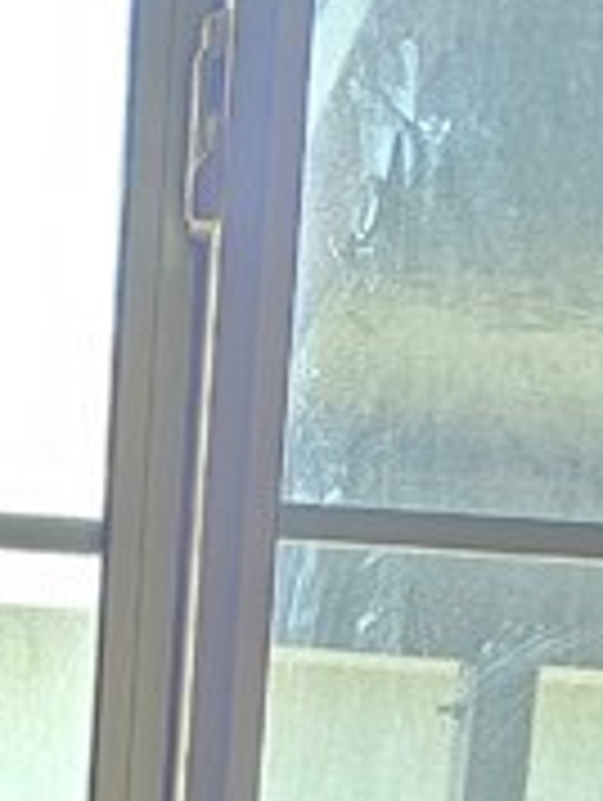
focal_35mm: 132
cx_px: -176
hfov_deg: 11.0
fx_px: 3059
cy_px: 2205
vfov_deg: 11.1
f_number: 1.8
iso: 1000
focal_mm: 5.4
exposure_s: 1/120
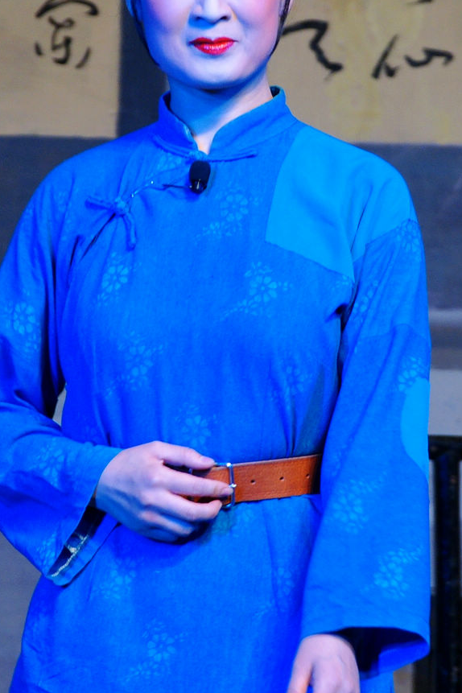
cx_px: 155
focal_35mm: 627
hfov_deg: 2.2
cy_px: 250
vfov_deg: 3.3
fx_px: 12069
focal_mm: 300
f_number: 7.1
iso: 250
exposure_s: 1/30
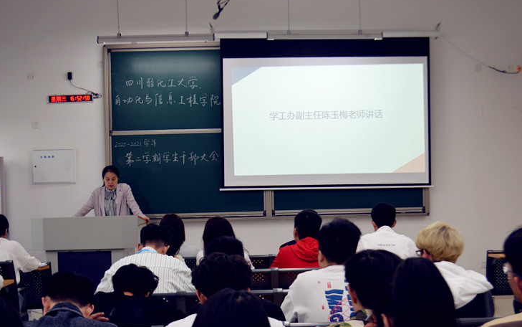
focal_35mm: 49
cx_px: 271
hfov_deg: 41.4
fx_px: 691
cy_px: 180
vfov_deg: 26.6
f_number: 4.5
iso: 400
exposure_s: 1/50
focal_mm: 29
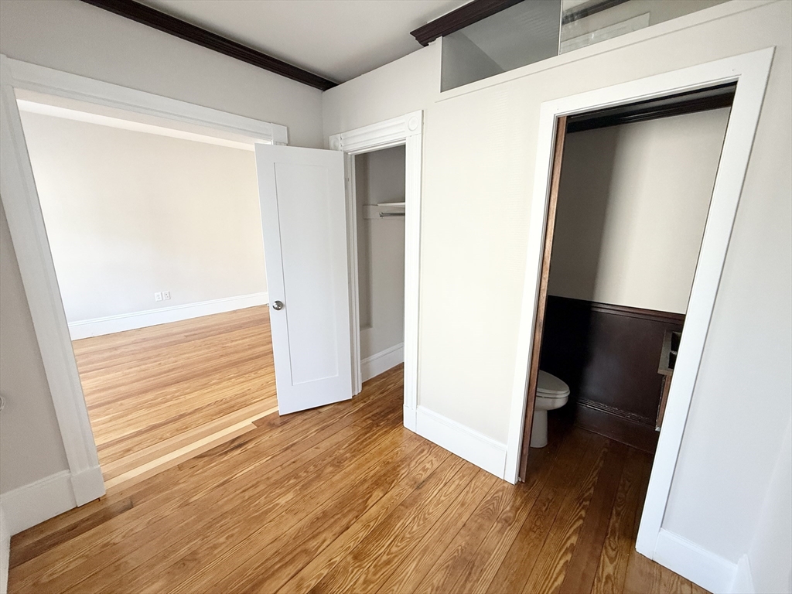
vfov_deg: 85.7
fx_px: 320
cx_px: 396
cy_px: 297
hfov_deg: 102.1
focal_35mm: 14
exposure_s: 1/99
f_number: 2.2
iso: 160
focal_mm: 2.22
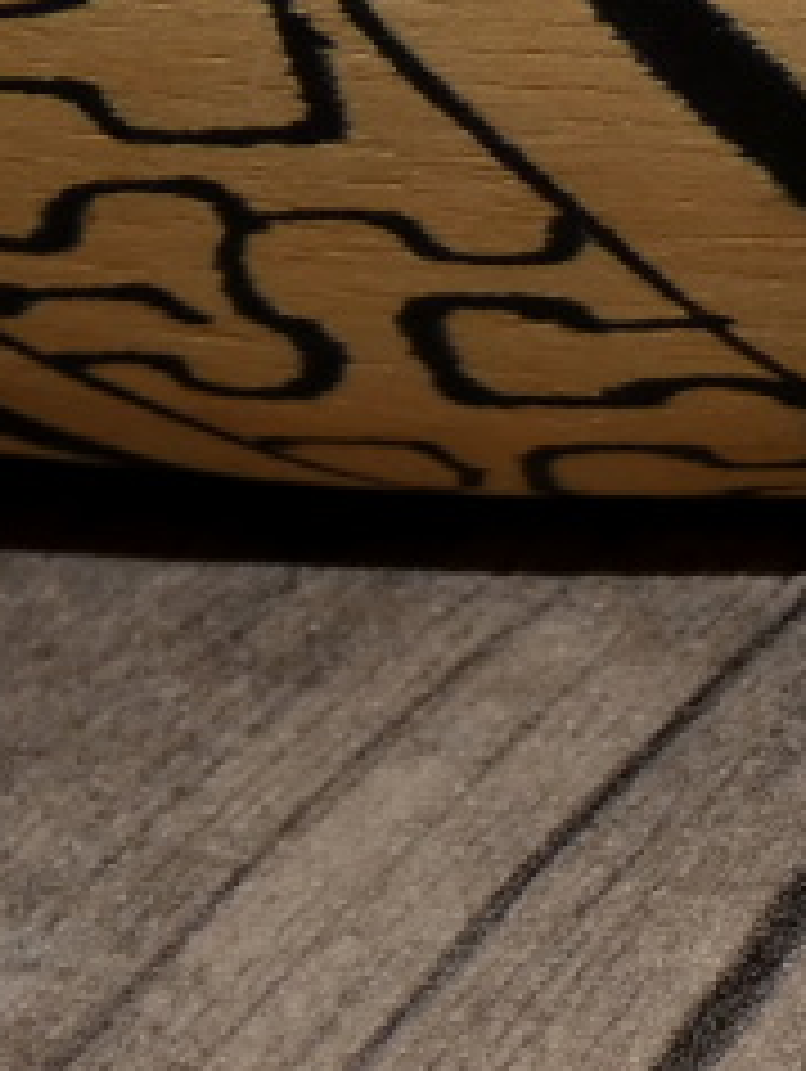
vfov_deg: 18.7
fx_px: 3223
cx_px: 1247
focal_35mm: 104
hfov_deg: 13.4
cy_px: 900
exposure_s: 1/125
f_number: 3.3
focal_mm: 5.5
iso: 80
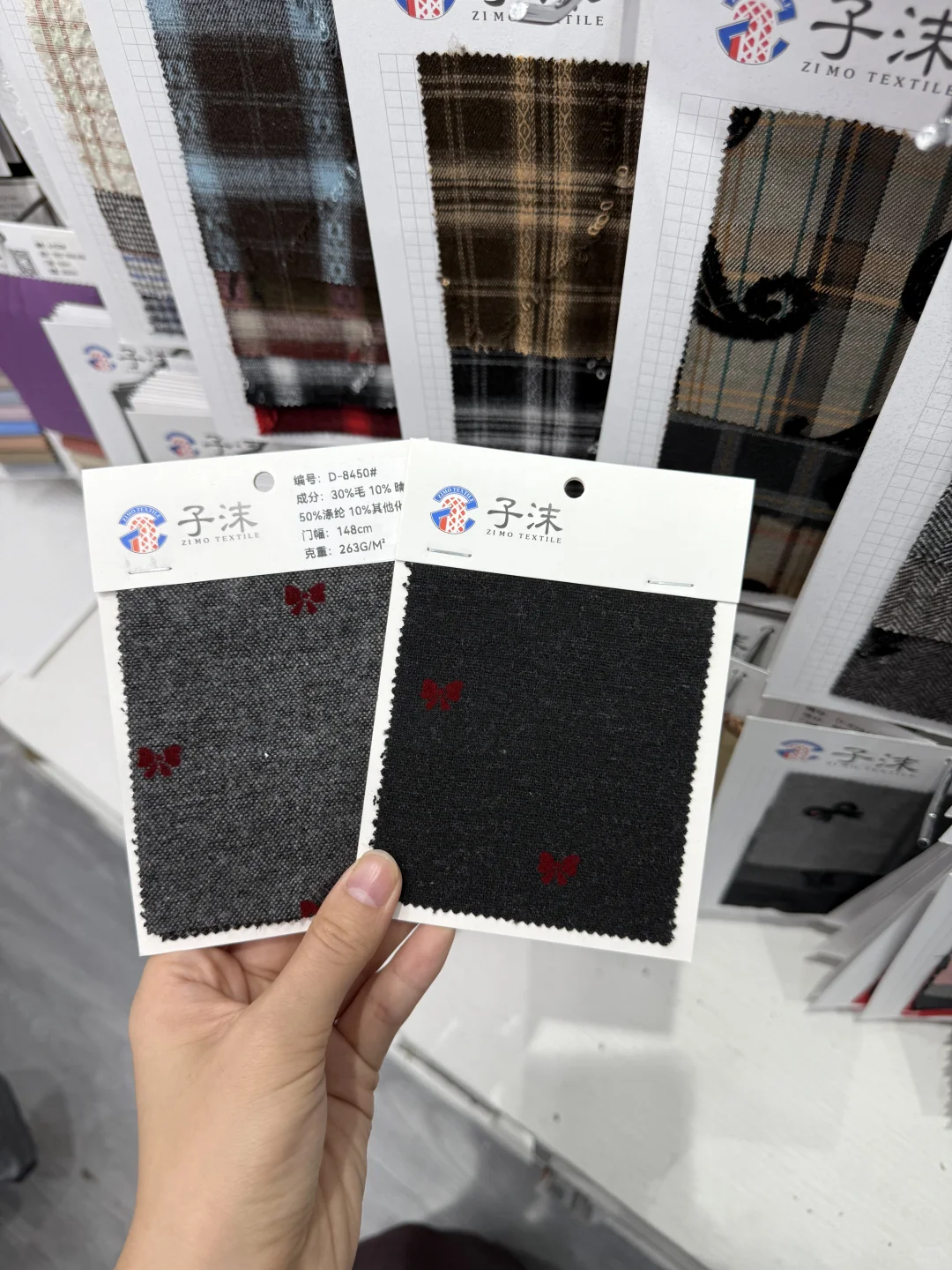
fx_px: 880
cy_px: 635
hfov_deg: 56.8
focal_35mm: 24
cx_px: 476
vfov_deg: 71.6
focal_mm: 6.76
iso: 50
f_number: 1.78
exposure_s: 1/100
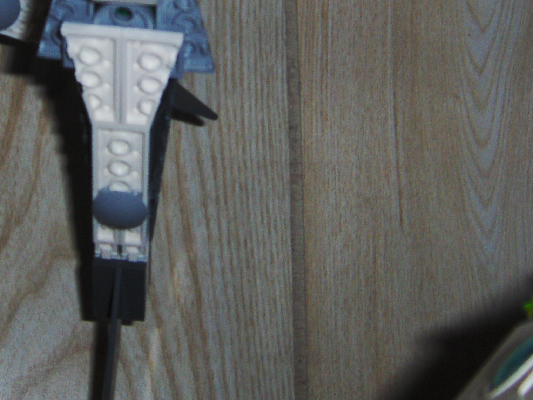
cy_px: -34
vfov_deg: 17.0
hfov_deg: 23.1
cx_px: 134
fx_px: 1293
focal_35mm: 84
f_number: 5.5
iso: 100
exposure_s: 1/60
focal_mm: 7.5
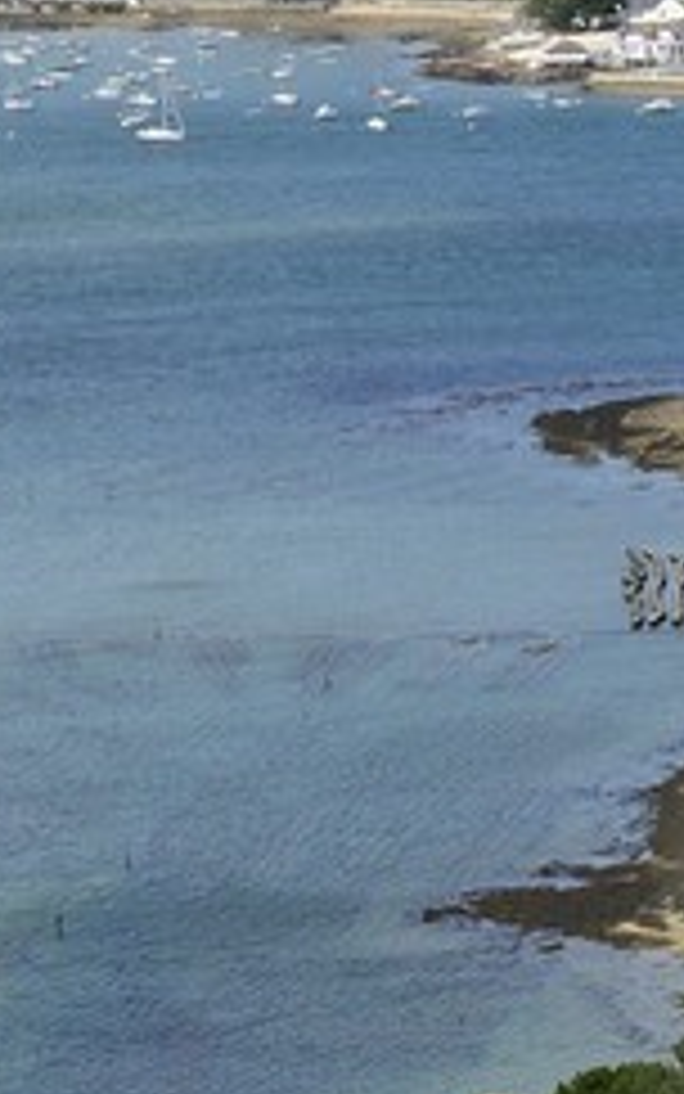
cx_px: 2457
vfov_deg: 9.6
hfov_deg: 5.5
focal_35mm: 215
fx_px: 6409
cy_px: 1378
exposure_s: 1/1000
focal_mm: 32
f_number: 7.1
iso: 400
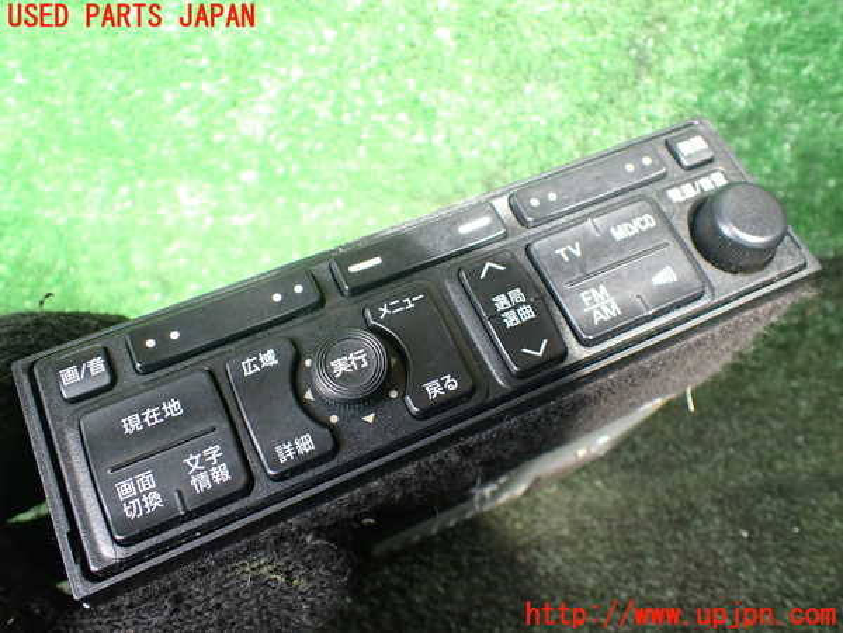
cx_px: 422
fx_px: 731
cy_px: 316
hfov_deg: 60.0
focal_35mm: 30
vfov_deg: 46.8
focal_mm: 5.4
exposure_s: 1/125
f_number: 2.3
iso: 320
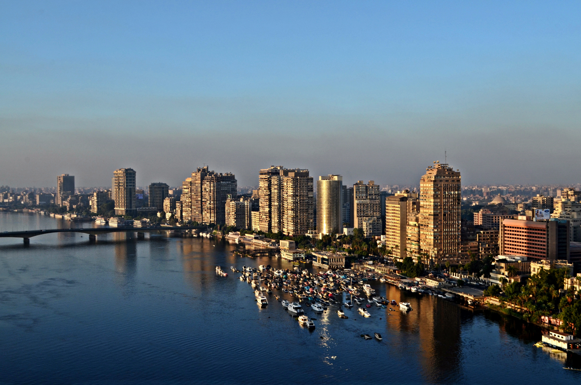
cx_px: 290
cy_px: 192
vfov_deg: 29.7
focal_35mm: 45
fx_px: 725
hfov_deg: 43.7
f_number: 10
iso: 360
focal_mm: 30
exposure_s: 1/250
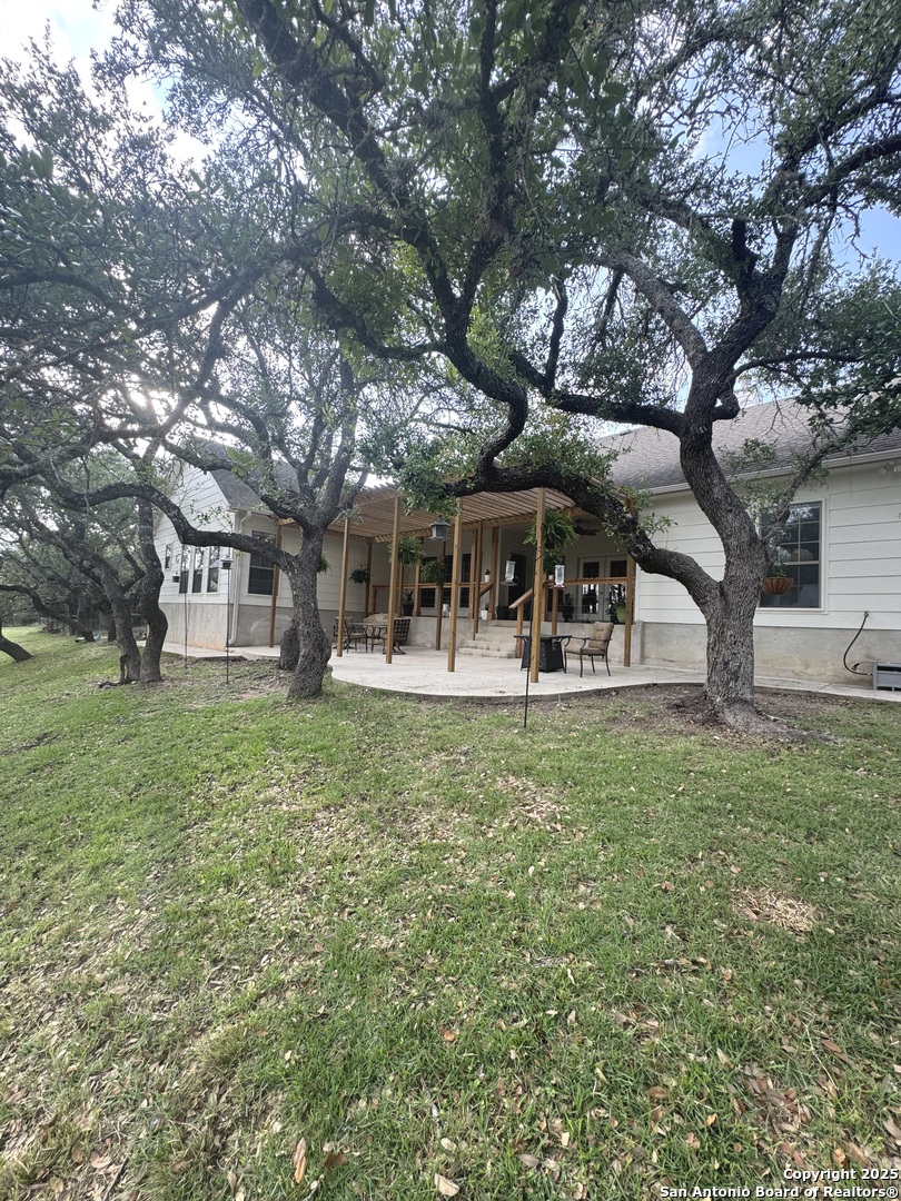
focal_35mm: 14
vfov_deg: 102.1
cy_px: 600
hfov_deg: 85.7
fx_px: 486
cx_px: 450
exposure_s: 1/137
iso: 40
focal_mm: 2.22
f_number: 2.2
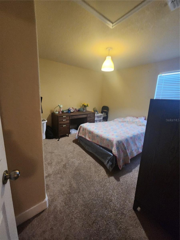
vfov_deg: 106.2
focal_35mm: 13
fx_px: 90
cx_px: 90
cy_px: 120
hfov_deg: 89.9
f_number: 2.2
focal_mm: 2.2
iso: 640
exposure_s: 1/24
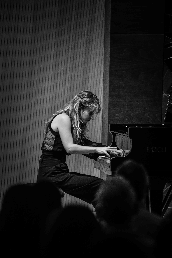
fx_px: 1432
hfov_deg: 6.9
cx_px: 86
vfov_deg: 10.3
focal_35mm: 200
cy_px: 129
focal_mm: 200
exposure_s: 1/320
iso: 1600
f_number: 2.8
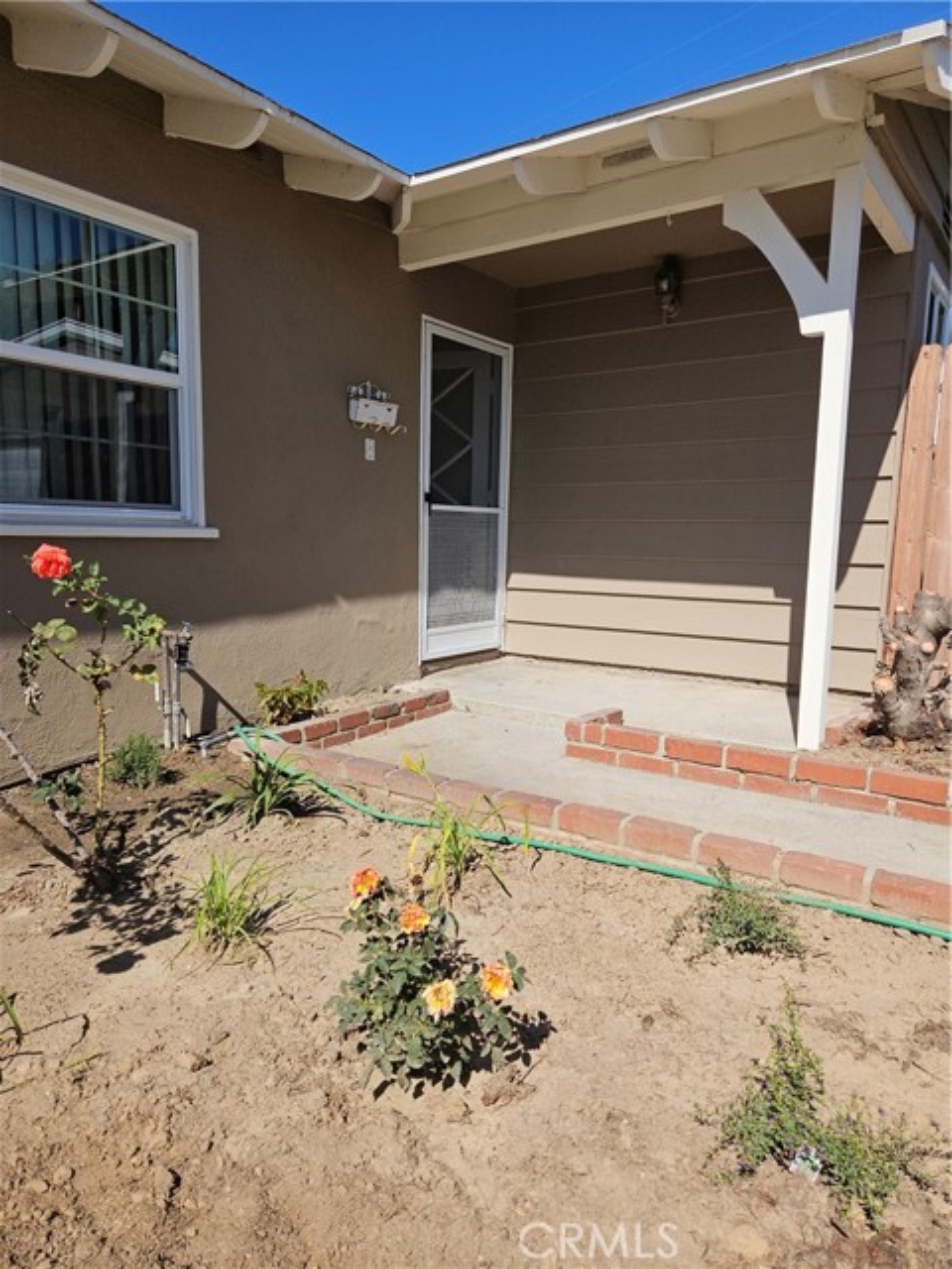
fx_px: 843
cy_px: 634
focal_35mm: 23
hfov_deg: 58.9
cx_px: 476
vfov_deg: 73.9
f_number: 1.8
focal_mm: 5.4
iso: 25
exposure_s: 1/2049
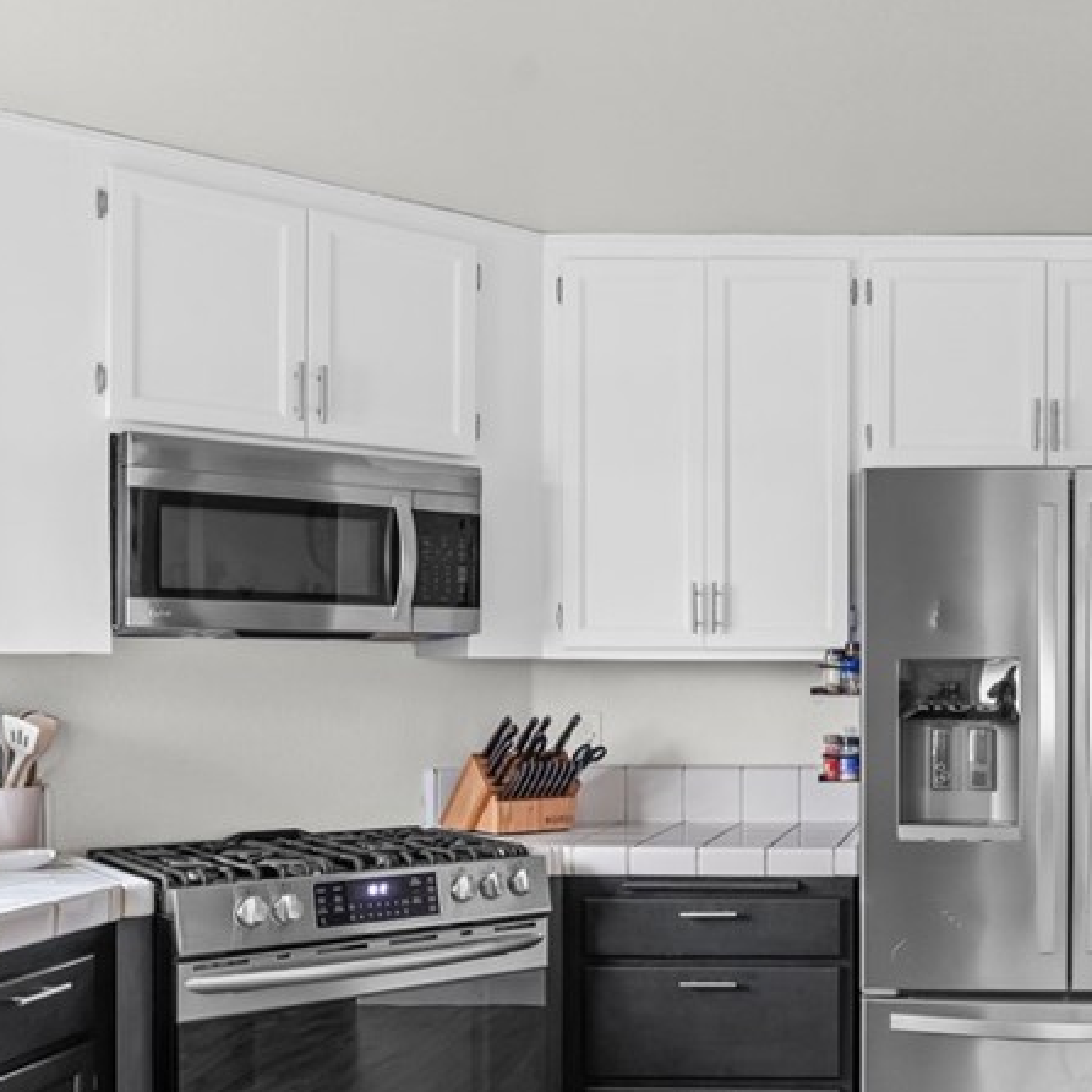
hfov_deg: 40.4
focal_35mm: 39
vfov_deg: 42.5
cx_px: 928
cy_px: 692
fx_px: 1392
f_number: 8
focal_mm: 20
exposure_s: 2
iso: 1000
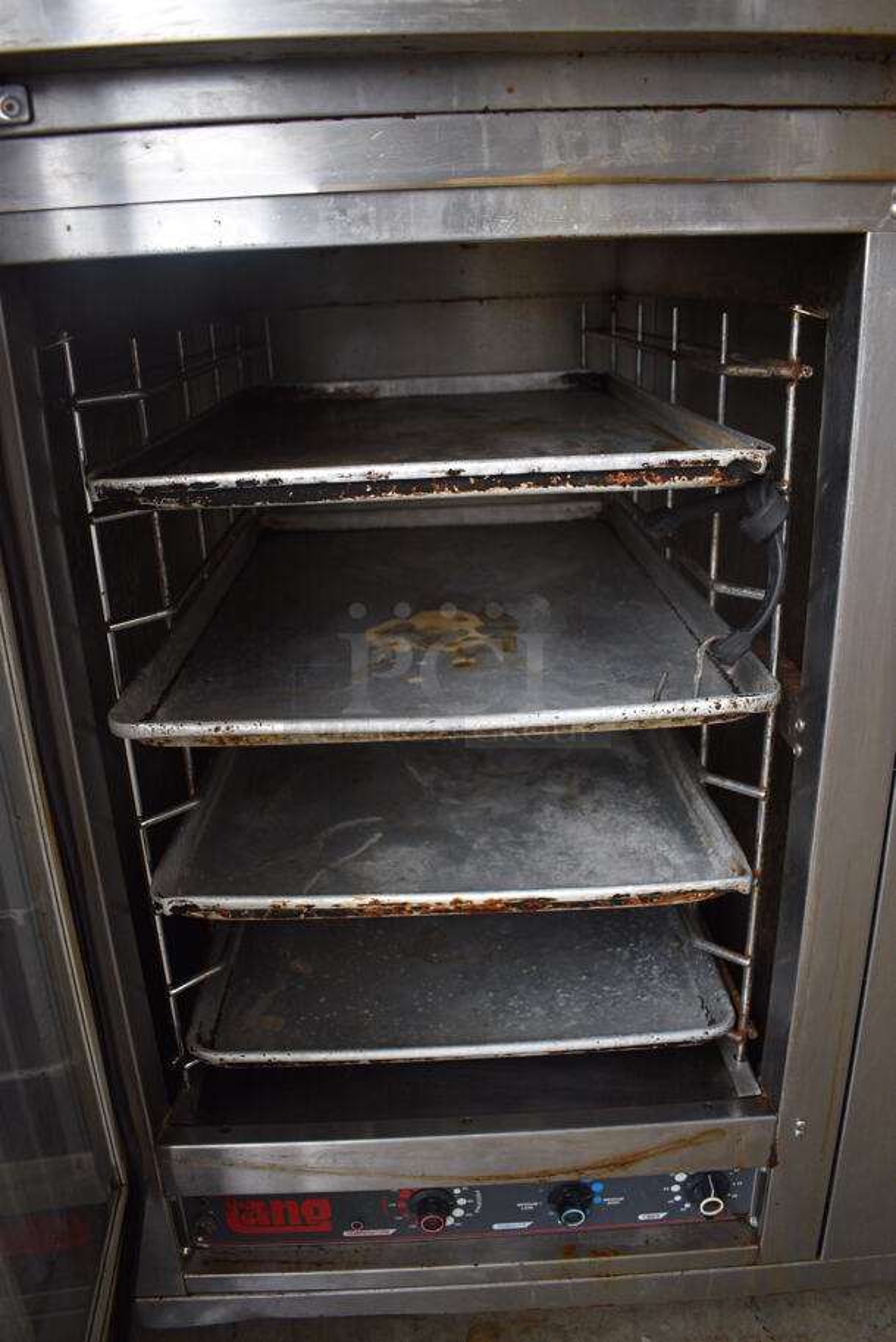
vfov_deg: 67.3
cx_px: 448
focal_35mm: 27
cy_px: 671
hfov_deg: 48.0
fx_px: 1006
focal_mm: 18
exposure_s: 1/250
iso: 560
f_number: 3.5
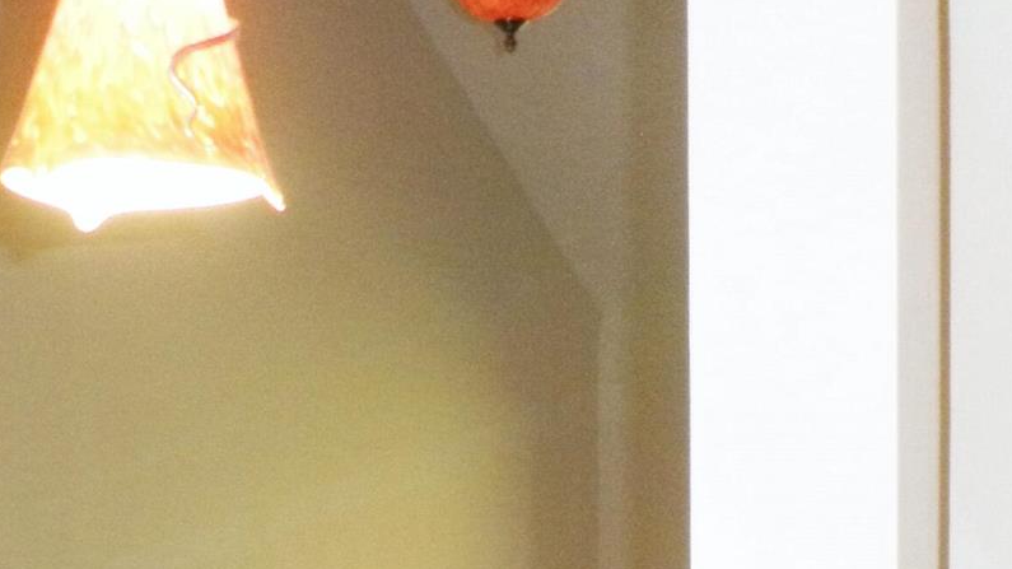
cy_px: 708
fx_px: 2710
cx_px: 215
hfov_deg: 20.9
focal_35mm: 101
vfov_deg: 11.7
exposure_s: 1/30
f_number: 3.5
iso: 160
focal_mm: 6.3
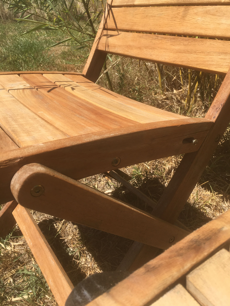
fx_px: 257
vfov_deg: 61.7
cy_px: 153
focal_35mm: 29
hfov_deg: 48.2
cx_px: 115
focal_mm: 4.15
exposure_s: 1/1221
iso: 25
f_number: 2.2
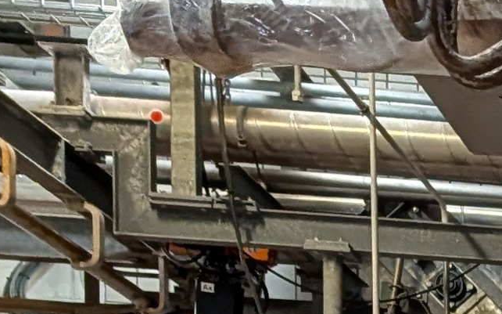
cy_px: 1057
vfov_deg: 7.0
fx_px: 2216
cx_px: 1500
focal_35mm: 162
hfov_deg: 9.9
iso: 373
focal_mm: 6.9
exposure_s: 1/100
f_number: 1.68
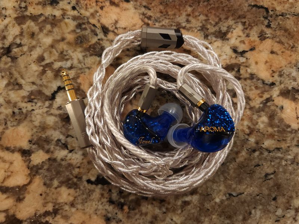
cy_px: 112
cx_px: 150
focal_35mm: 23
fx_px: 199
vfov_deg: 58.9
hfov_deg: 73.9
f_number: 1.8
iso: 320
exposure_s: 1/30
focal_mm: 5.4
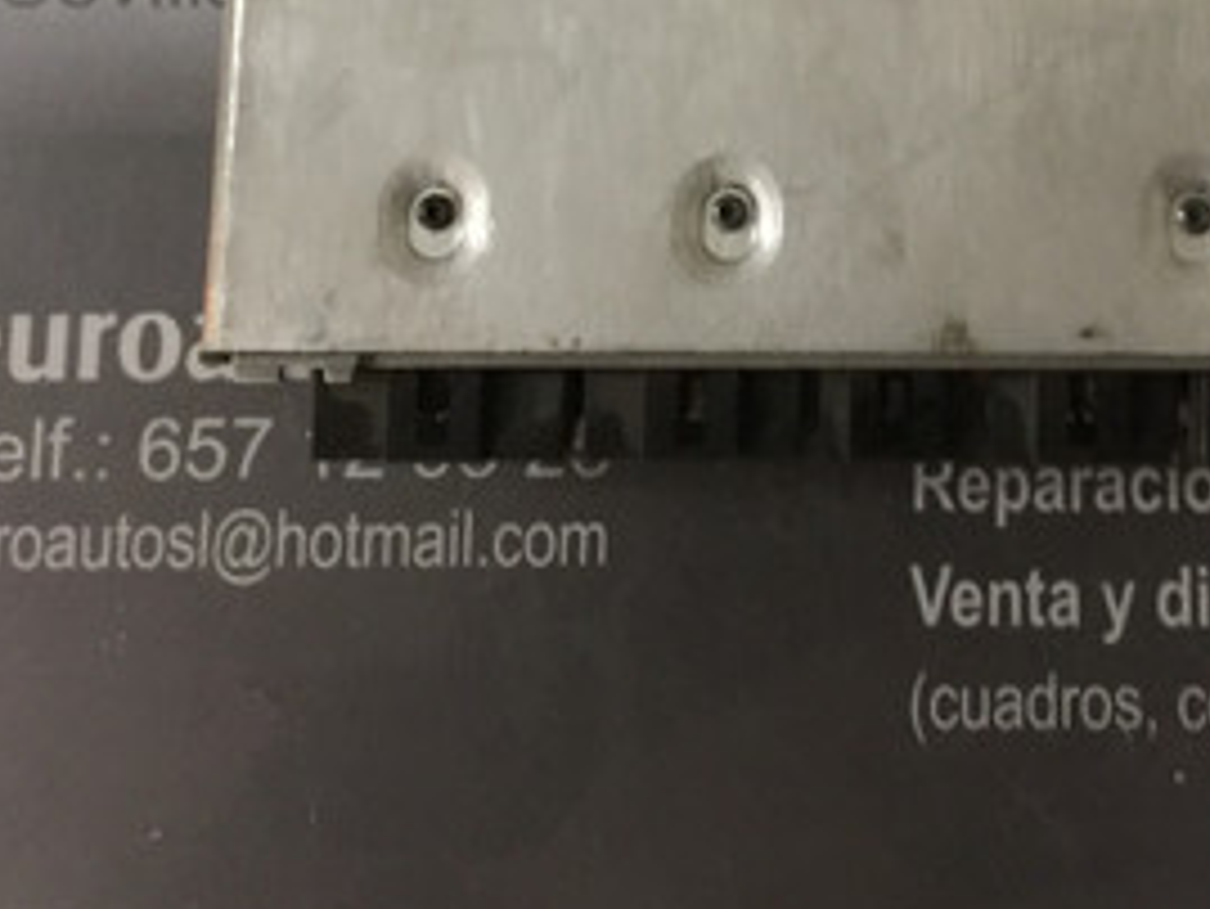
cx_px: 990
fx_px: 2413
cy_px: -148
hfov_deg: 27.5
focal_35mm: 69
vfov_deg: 20.1
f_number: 2.2
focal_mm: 4.15
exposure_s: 1/4
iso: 125
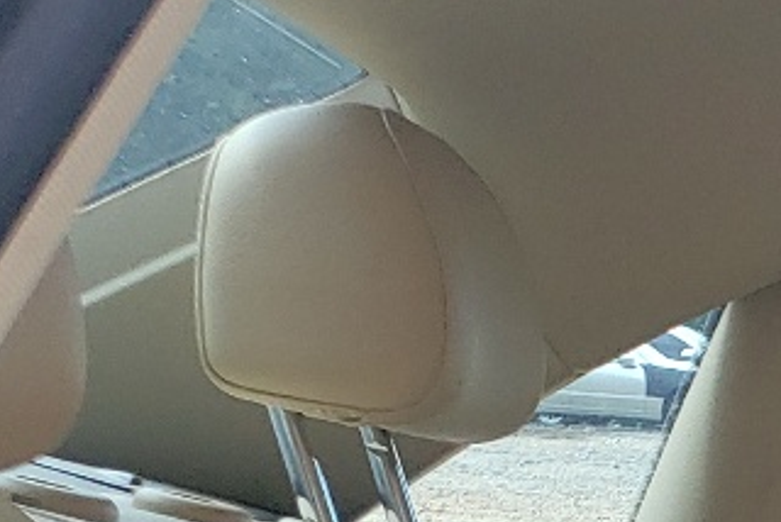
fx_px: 2931
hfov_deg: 13.0
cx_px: 1621
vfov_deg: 8.8
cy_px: 1422
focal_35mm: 135
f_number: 1.5
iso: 50
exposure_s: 1/385
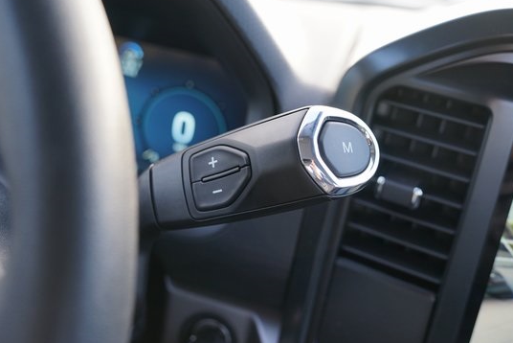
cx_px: 297
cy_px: 160
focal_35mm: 37
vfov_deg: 36.0
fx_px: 528
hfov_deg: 51.7
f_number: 4
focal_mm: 31
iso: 250
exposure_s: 1/60
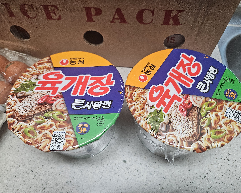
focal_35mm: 24
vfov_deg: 58.8
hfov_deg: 70.3
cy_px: 96
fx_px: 171
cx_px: 120
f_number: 1.8
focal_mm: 5.4
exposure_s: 1/120
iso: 320
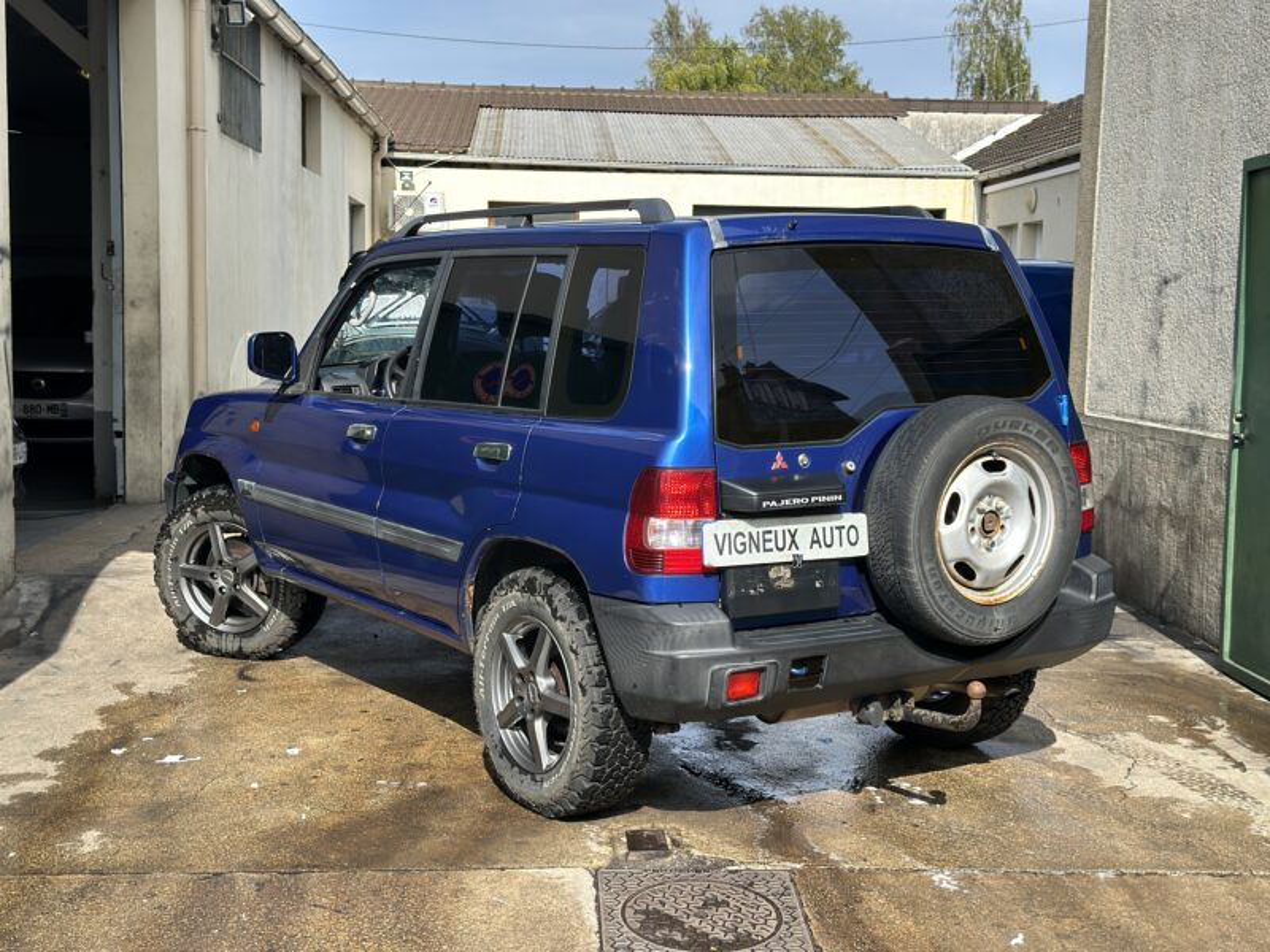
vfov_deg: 30.3
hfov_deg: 39.7
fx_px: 1761
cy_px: 476
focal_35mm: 48
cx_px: 635
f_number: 1.78
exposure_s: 1/1992
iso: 64
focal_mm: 6.86
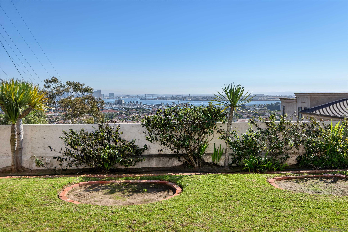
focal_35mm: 35
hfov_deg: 54.4
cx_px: 174
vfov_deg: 37.9
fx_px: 338
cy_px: 116
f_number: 5.6
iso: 100
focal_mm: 35
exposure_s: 1/640
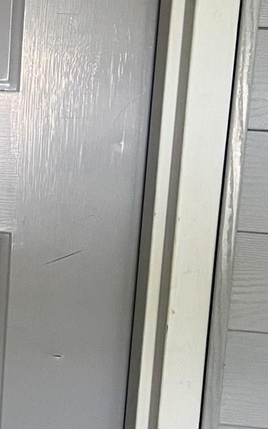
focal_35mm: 98
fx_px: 1145
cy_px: -50
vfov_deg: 20.2
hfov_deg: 12.0
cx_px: -258
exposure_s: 1/60
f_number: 1.5
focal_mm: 5.7
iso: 250
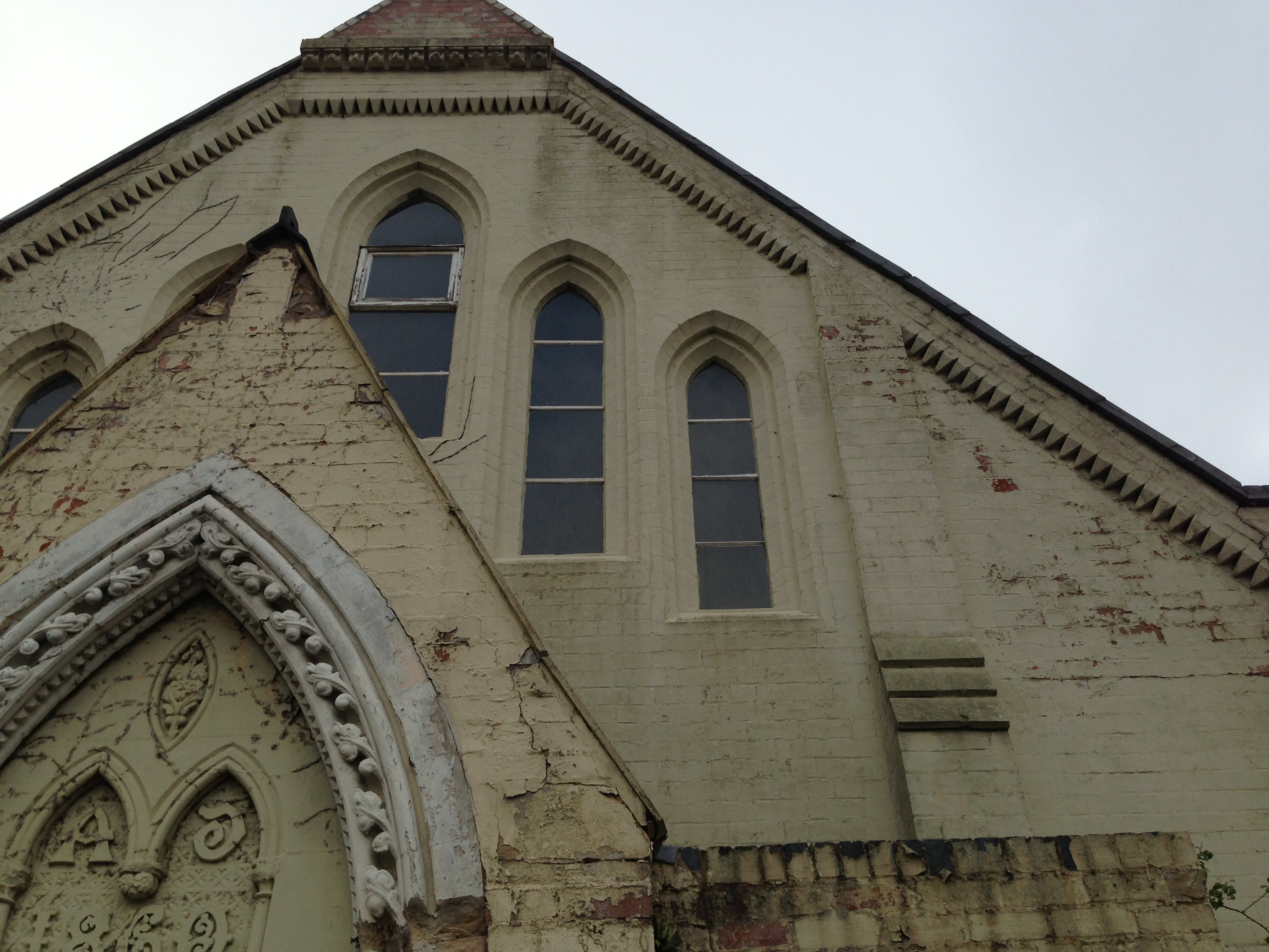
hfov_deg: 55.4
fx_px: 1210
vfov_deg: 42.9
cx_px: 634
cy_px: 476
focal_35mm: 33
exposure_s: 1/753
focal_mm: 4.13
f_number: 2.4
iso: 50
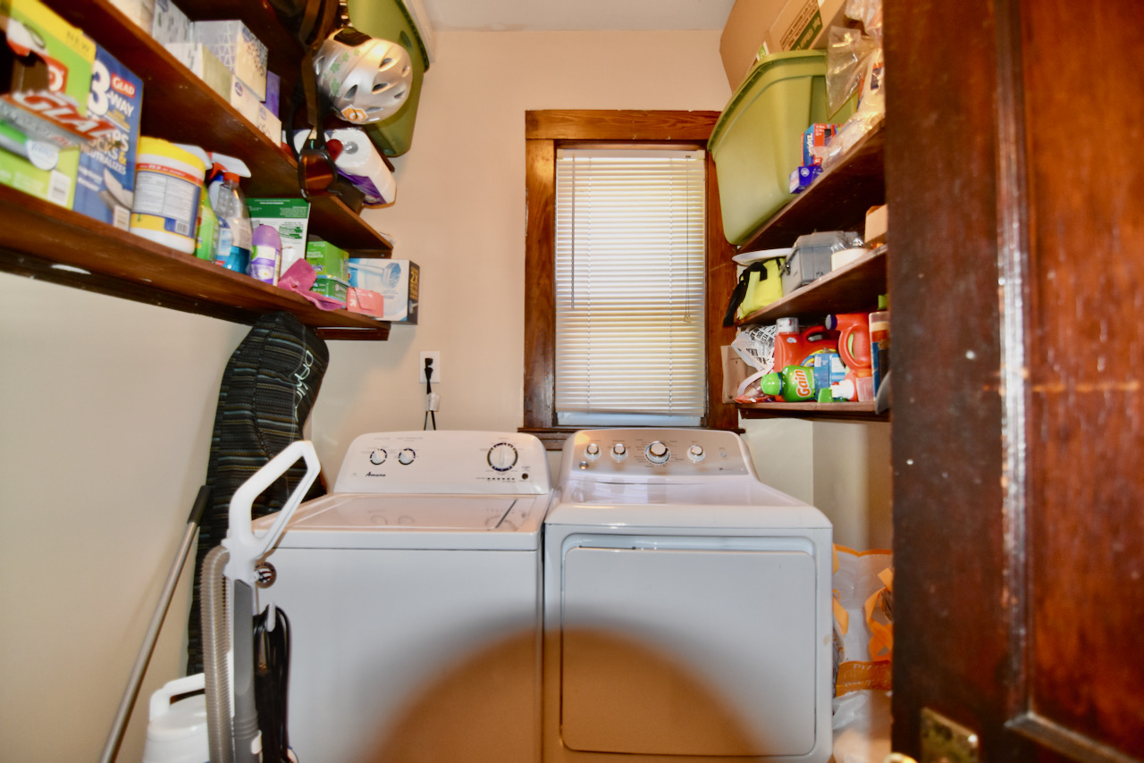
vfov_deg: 69.7
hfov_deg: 92.4
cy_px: 382
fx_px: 548
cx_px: 572
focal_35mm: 17
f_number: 2.8
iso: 900
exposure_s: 1/60
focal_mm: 11.5
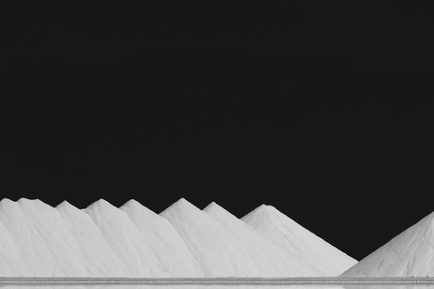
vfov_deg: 4.0
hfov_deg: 6.0
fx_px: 4147
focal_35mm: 344
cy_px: 162
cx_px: 383
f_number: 16
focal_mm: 110.6
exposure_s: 1/640
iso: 200
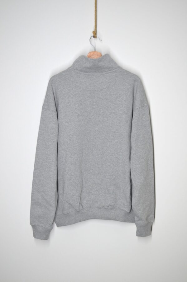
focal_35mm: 52
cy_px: 141
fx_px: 411
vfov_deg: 37.9
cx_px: 94
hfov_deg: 25.6
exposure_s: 1/80
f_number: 5
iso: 400
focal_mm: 35
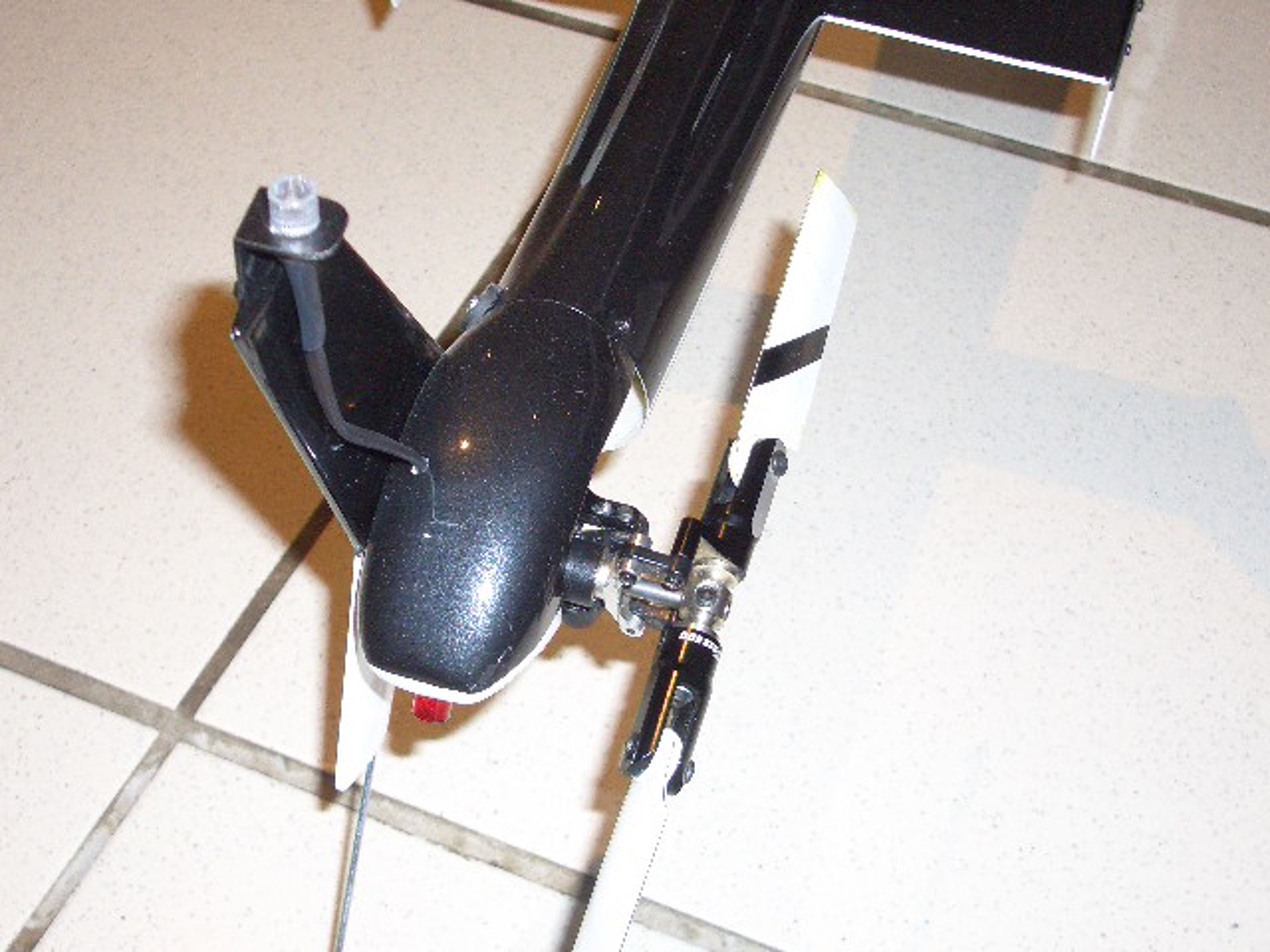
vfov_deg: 14.1
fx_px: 3852
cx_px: 635
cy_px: 476
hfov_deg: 18.7
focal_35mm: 105
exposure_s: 1/60
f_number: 4.8
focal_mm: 17.4
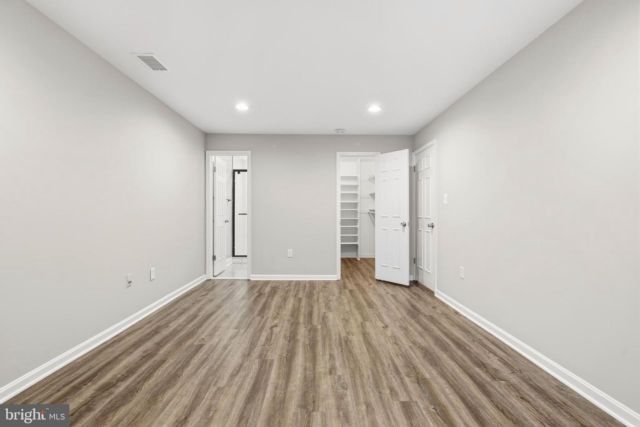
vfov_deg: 73.7
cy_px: 214
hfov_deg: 96.7
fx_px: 284
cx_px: 320
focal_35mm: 16
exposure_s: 1/20
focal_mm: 16
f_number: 7.1
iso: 200
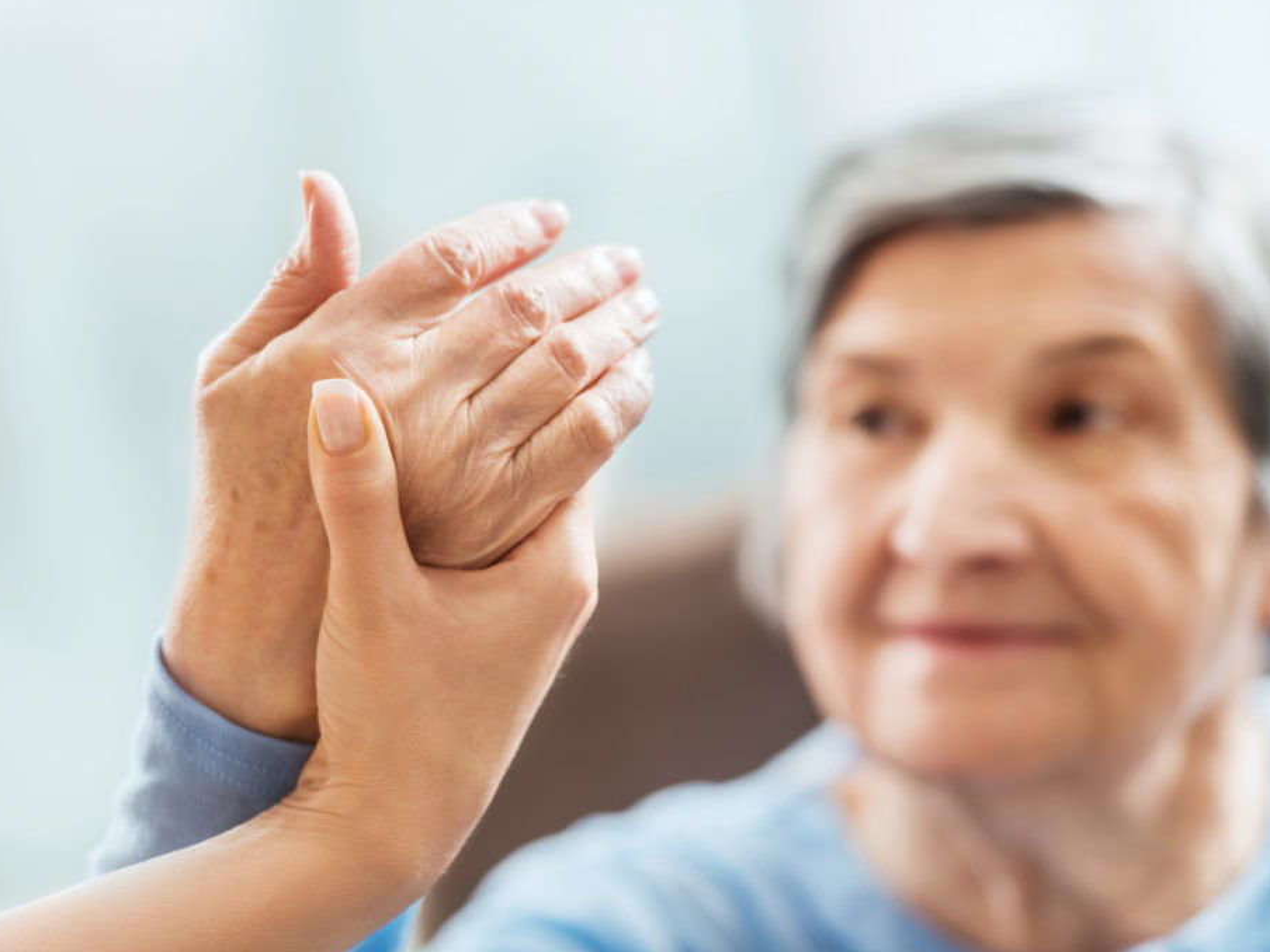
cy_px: 477
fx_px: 7594
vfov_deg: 7.2
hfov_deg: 9.6
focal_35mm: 207
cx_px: 667
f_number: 2.8
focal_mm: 190
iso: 100
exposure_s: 1/125
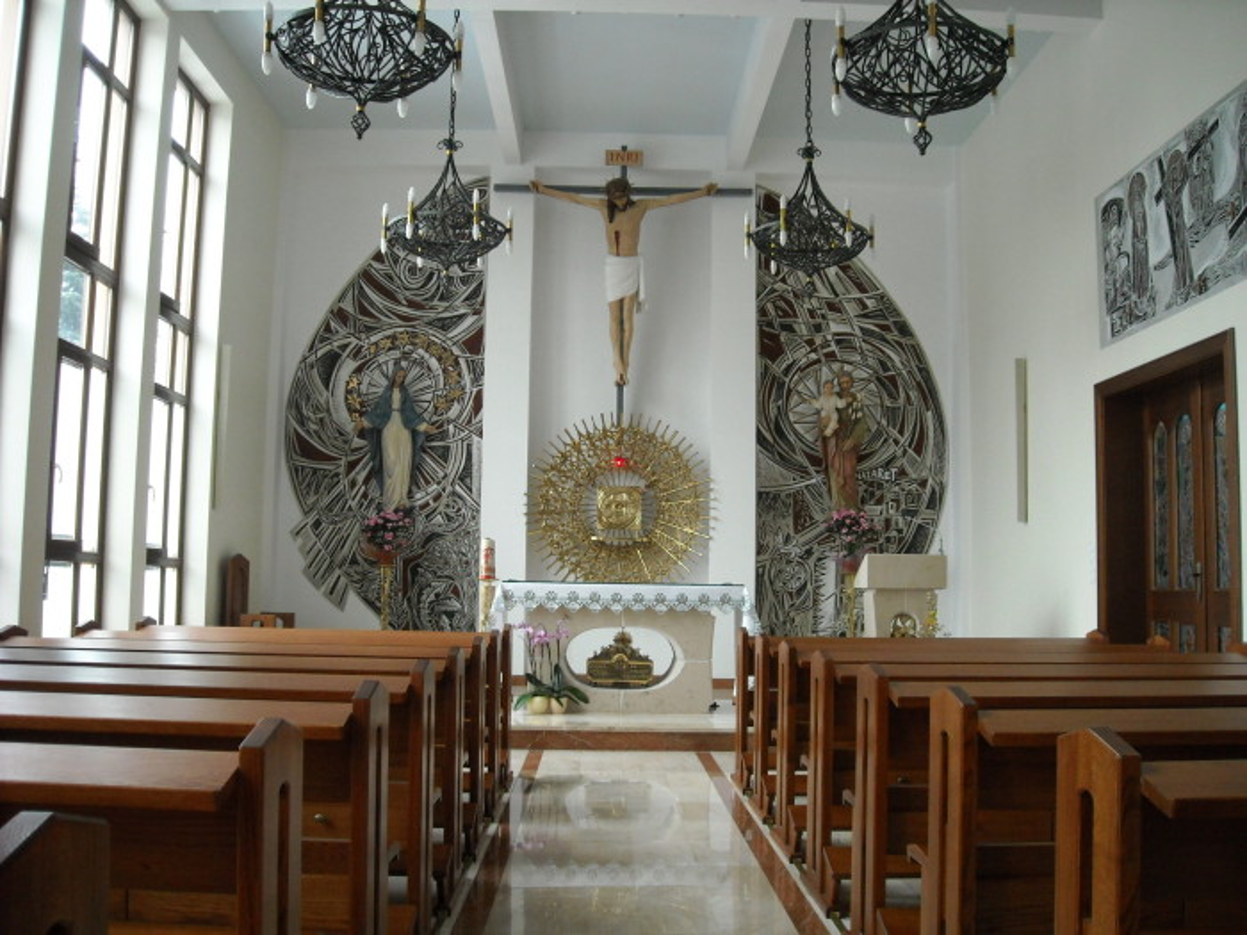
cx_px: 624
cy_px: 468
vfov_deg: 40.7
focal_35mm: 35
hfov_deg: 52.6
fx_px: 1261
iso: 259
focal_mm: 5.7
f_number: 2.8
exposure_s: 1/60
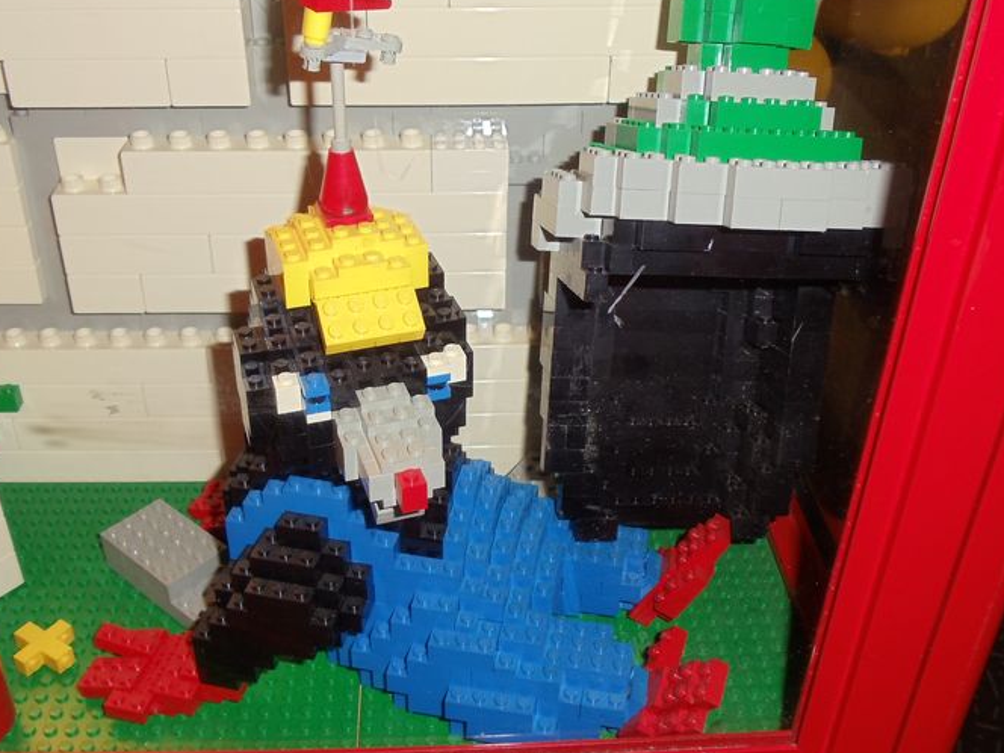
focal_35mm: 53
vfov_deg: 27.5
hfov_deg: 36.1
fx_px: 1537
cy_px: 334
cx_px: 461
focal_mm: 6
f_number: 3.5
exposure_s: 1/8
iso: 80
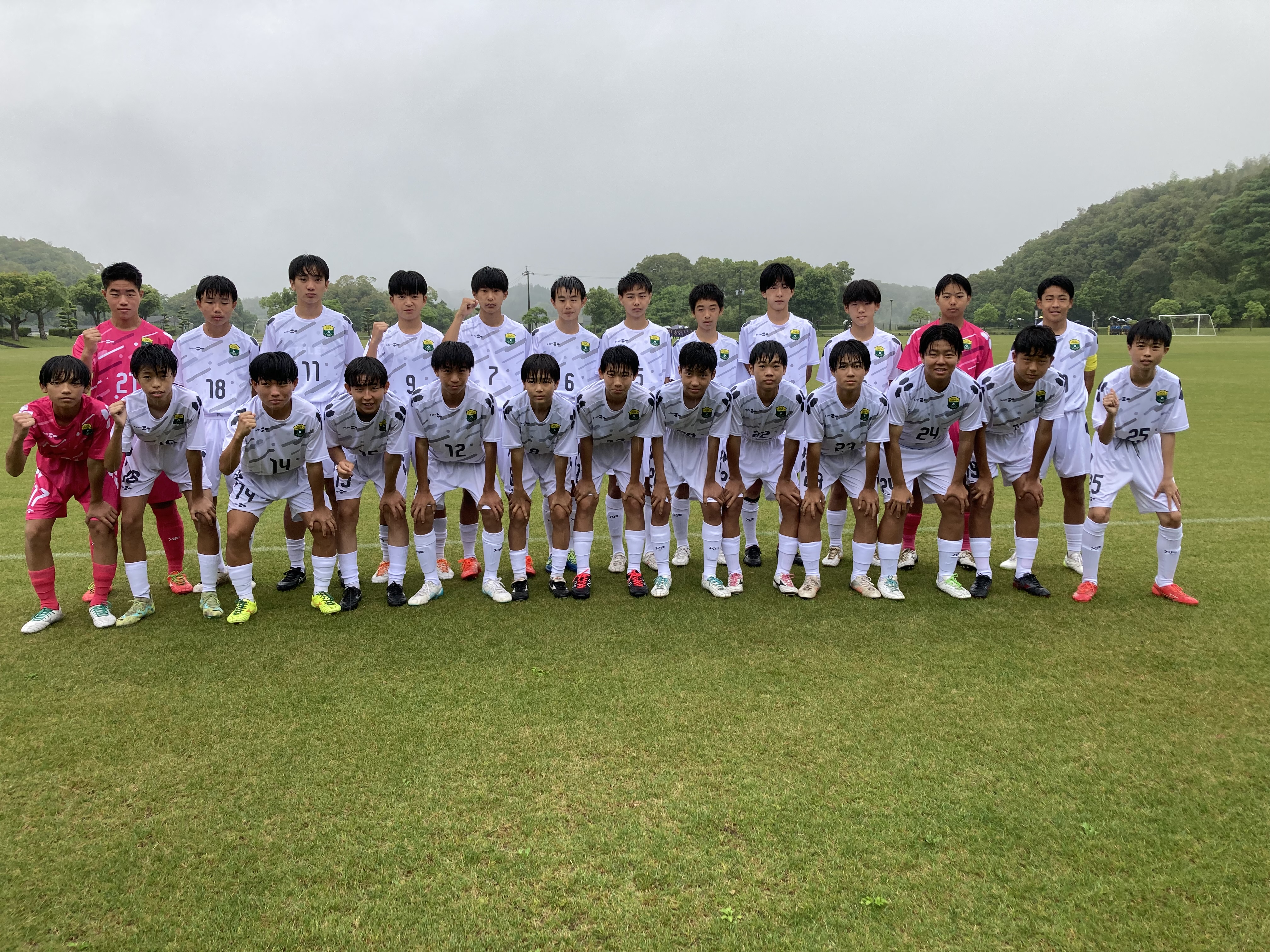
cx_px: 635
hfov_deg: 63.4
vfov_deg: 49.7
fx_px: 1027
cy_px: 476
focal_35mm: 28
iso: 20
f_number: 1.8
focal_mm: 3.99
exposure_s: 1/212
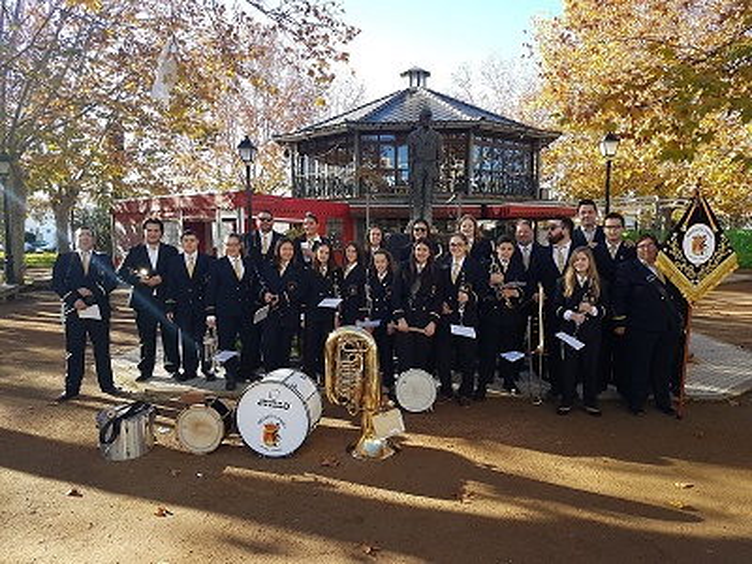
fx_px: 565
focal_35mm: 26
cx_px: 376
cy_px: 282
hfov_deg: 67.3
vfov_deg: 53.1
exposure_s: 1/388
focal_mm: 4.2
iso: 40
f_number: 1.7
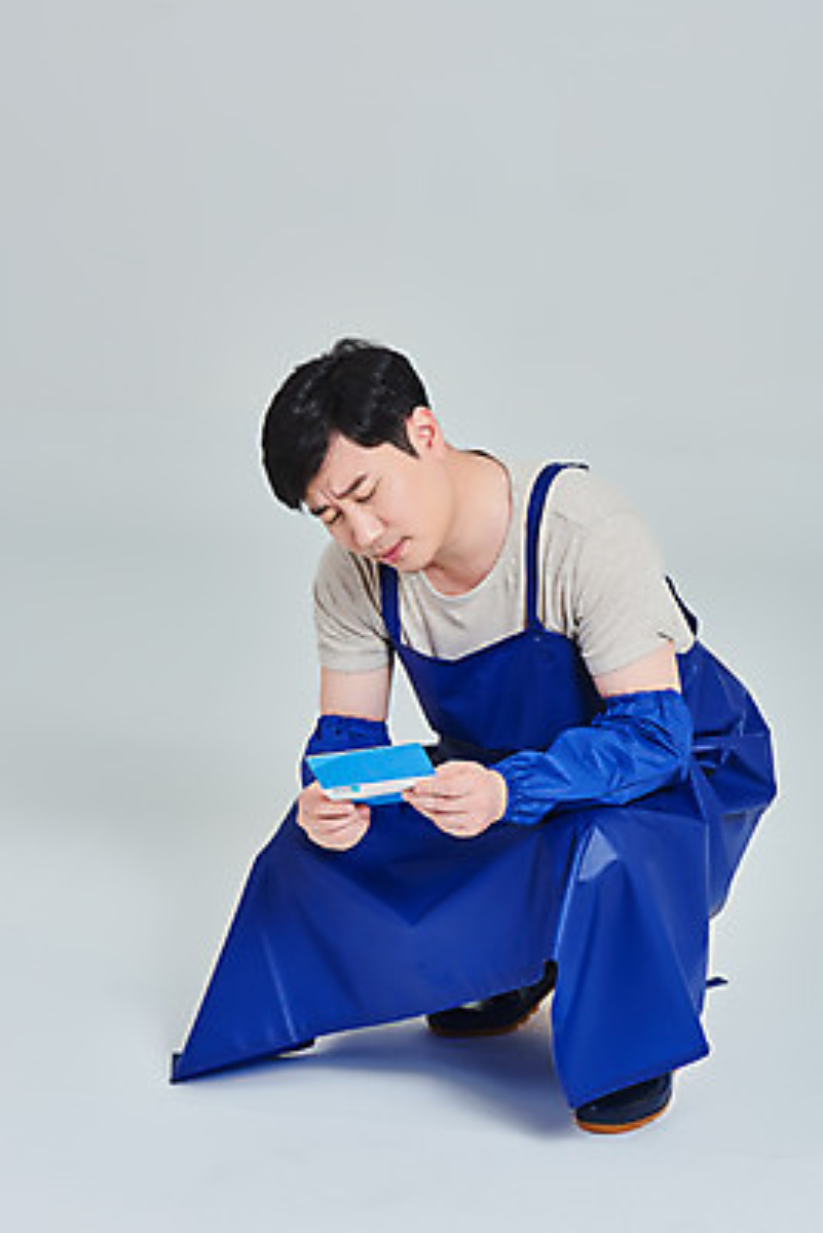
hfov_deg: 15.9
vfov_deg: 23.6
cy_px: 616
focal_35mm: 86
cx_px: 412
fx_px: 2946
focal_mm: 86
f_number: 14
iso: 100
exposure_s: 1/125
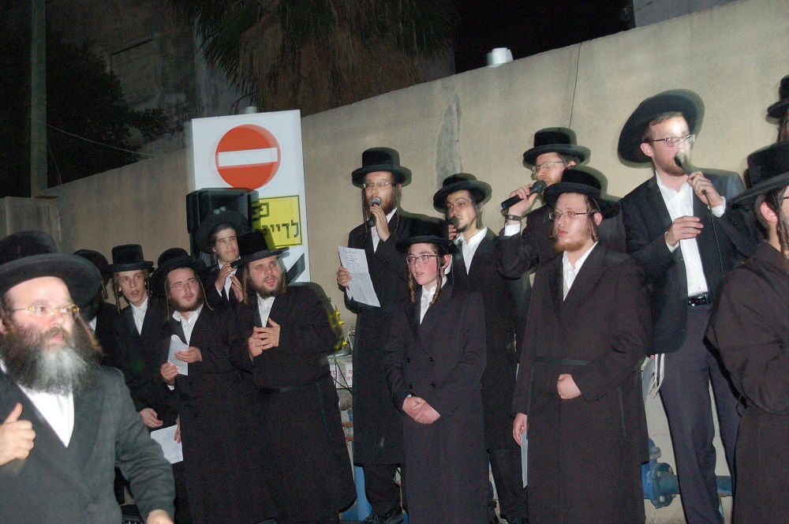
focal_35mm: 46
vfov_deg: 28.9
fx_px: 1018
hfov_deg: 42.4
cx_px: 394
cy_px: 262
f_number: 5
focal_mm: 31
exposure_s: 1/60
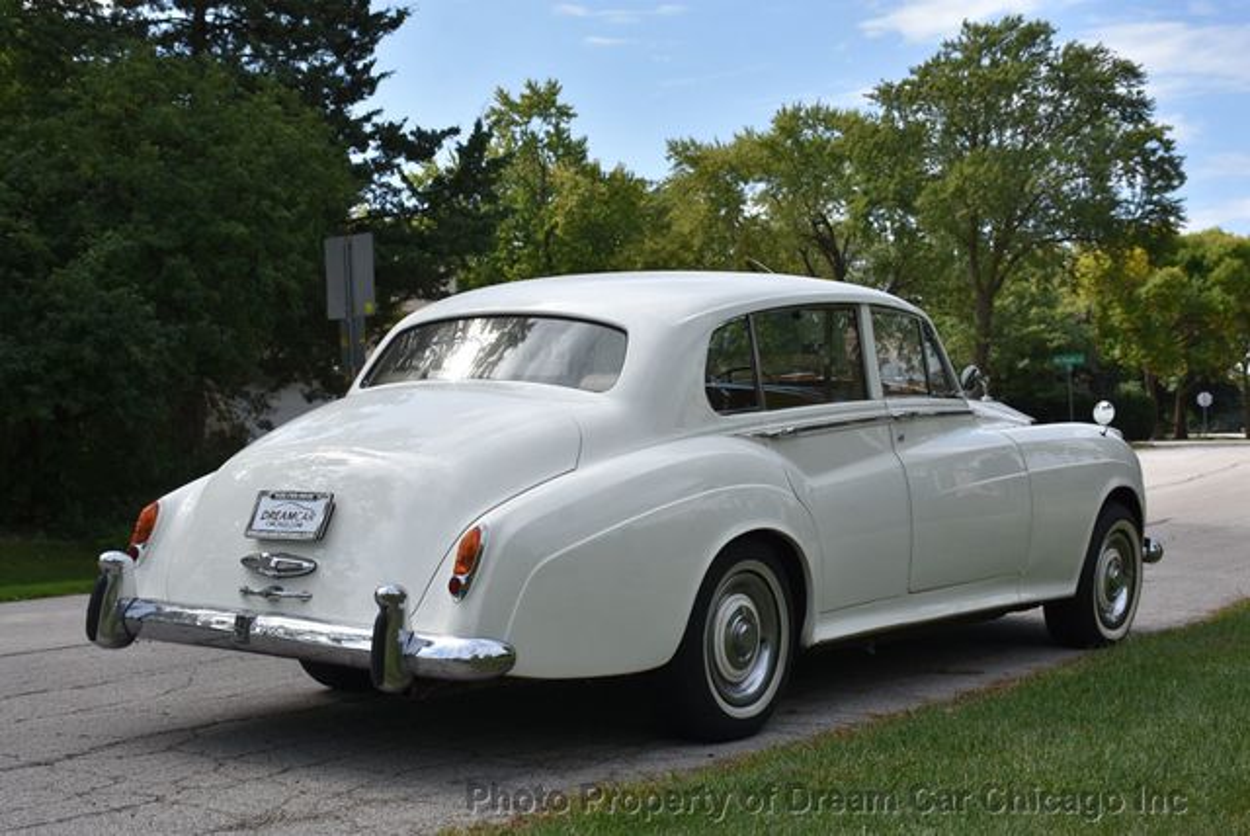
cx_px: 625
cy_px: 418
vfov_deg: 25.8
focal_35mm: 52
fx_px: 1825
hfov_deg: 37.8
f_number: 8
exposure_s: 1/500
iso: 200
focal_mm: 35
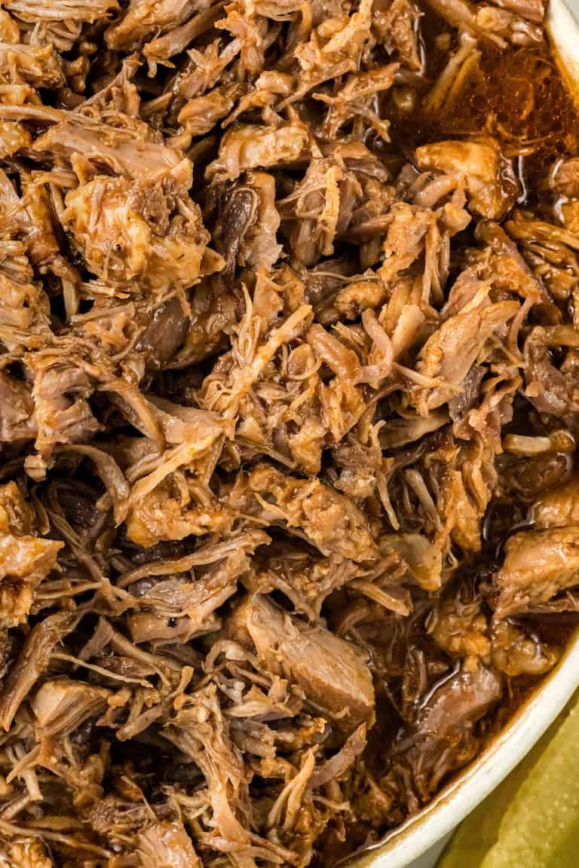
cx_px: 241
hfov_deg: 8.4
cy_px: 329
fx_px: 3956
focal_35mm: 164
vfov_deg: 12.5
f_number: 14
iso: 1000
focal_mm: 105
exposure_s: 1/200
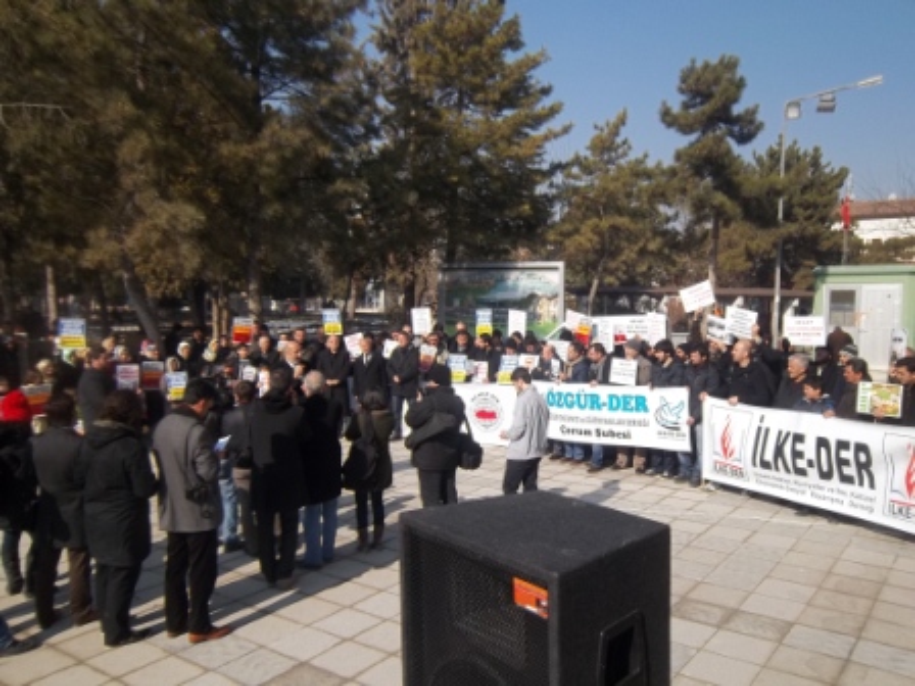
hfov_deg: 63.4
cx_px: 458
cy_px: 343
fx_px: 740
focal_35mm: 28
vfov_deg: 49.7
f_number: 7.86
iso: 64
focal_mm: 5.05
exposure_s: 1/200
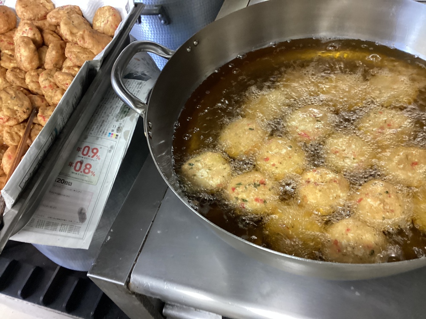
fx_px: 381
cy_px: 160
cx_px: 213
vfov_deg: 45.4
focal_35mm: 31
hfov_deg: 58.4
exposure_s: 1/40
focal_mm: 3.3
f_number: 2.4
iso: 320
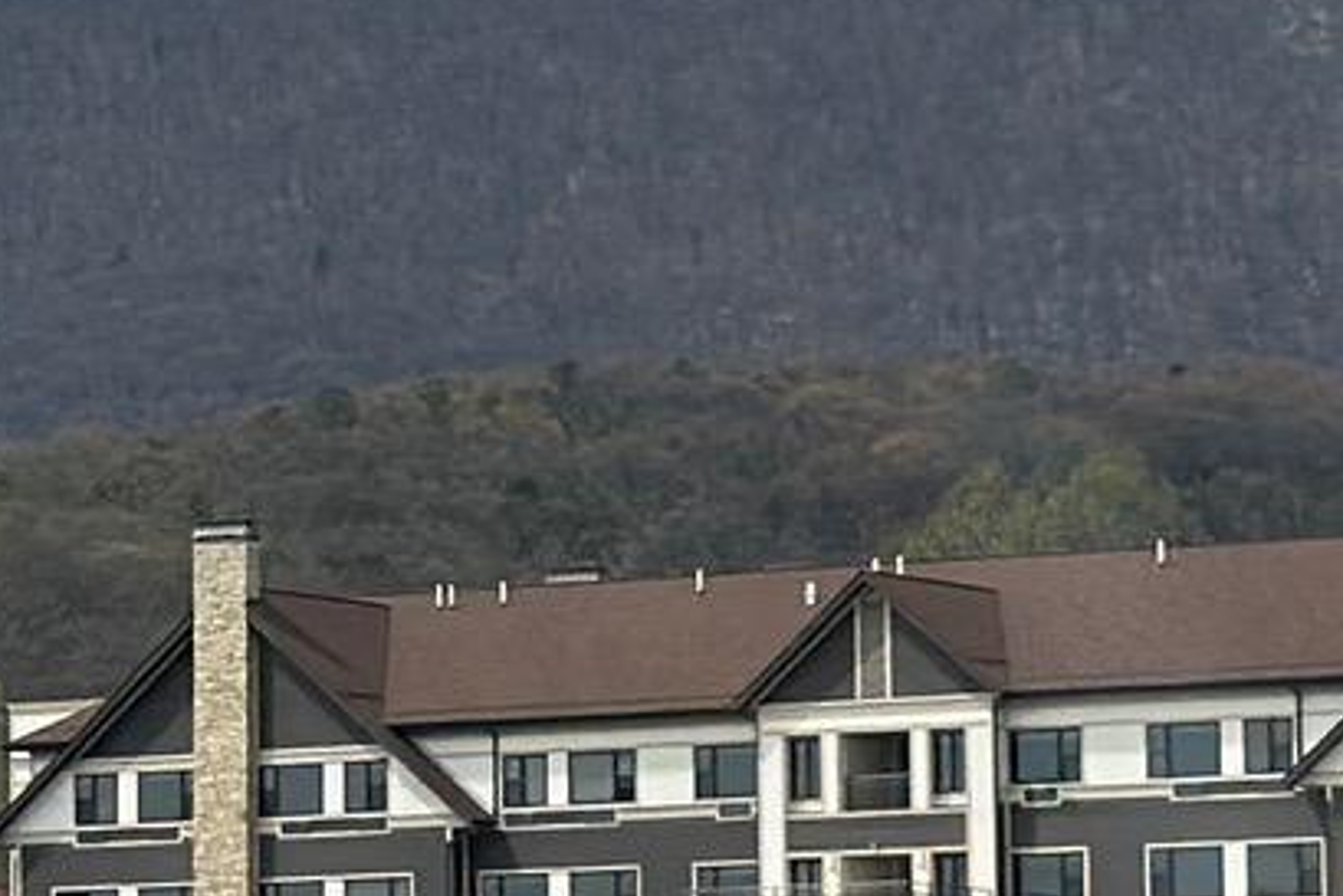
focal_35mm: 250
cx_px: 243
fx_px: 9329
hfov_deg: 8.2
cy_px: 30
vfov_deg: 5.5
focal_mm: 6.86
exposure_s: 1/12048
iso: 100
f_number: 1.78
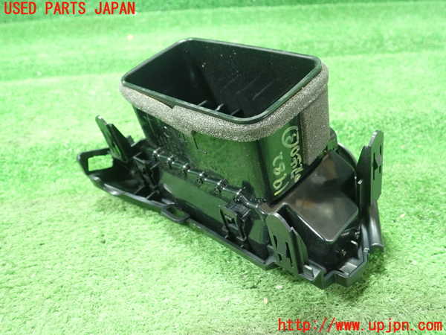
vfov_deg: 46.8
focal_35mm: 30
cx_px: 223
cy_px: 168
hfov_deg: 60.0
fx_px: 387
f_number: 2.3
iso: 800
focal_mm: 5.5
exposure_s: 1/60
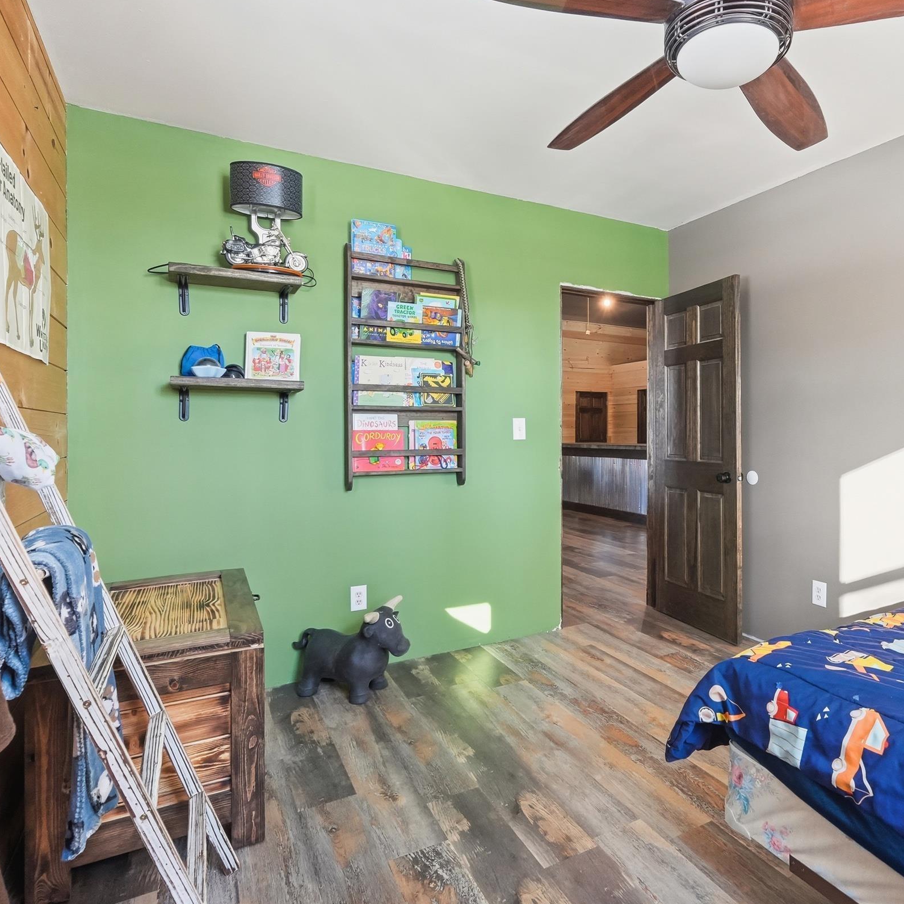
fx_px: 591
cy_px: 448
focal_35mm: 20
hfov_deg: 73.8
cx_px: 552
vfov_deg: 74.8
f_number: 4
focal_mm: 10
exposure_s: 1/800
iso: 800
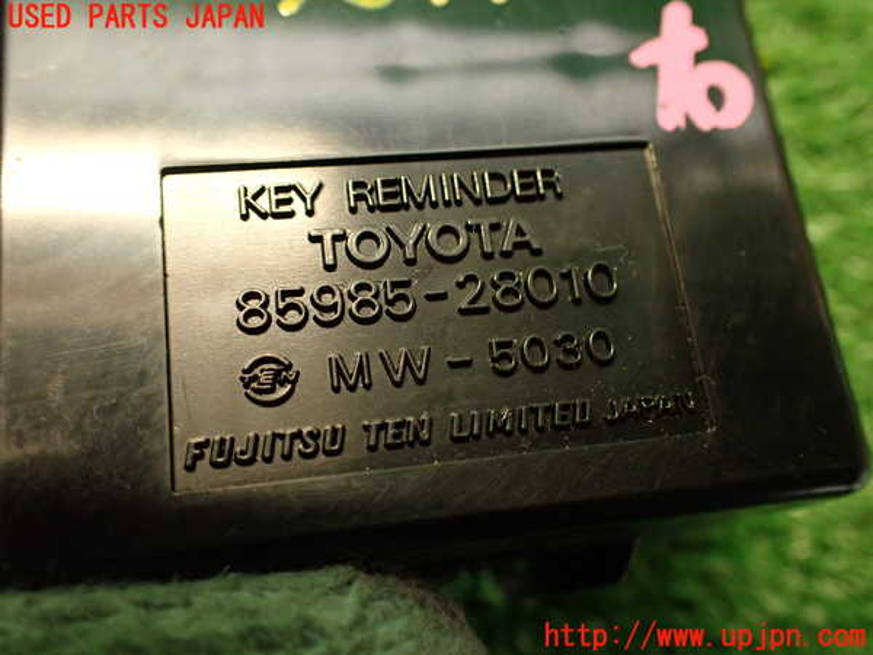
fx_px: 807
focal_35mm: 32
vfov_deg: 44.2
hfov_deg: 56.8
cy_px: 328
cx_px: 436
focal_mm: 5.79
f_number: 2.4
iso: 500
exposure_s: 1/30
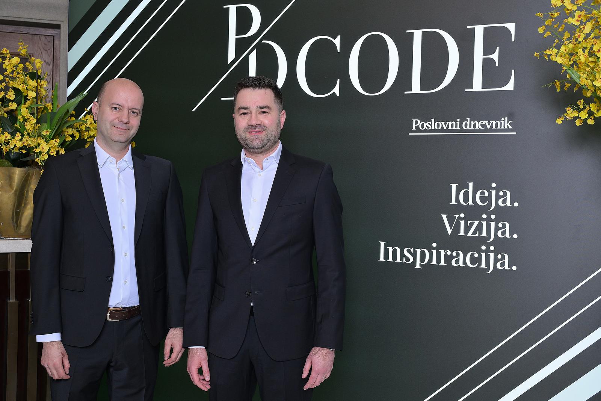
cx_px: 300
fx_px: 701
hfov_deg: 46.4
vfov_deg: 31.9
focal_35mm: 42
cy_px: 200
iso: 640
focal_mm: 42
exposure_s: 1/125
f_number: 5.6
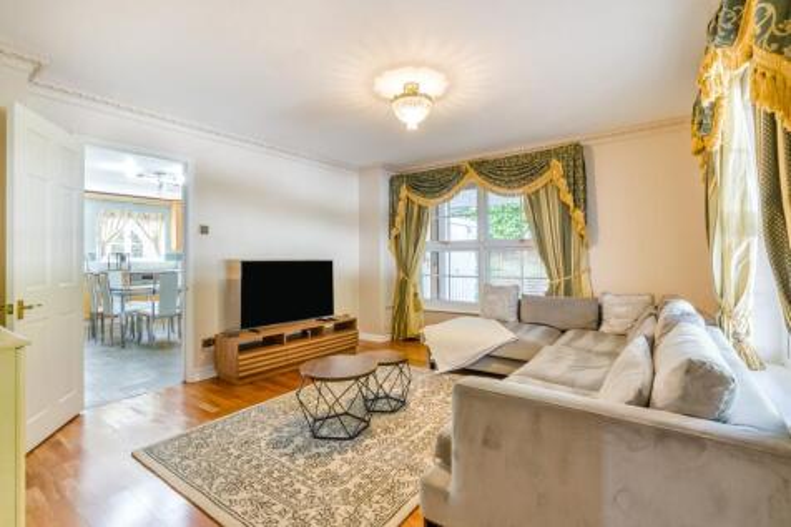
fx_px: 351
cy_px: 264
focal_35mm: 16
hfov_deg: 96.8
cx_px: 396
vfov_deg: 73.7
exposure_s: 1/1.67
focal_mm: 16
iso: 100
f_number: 10
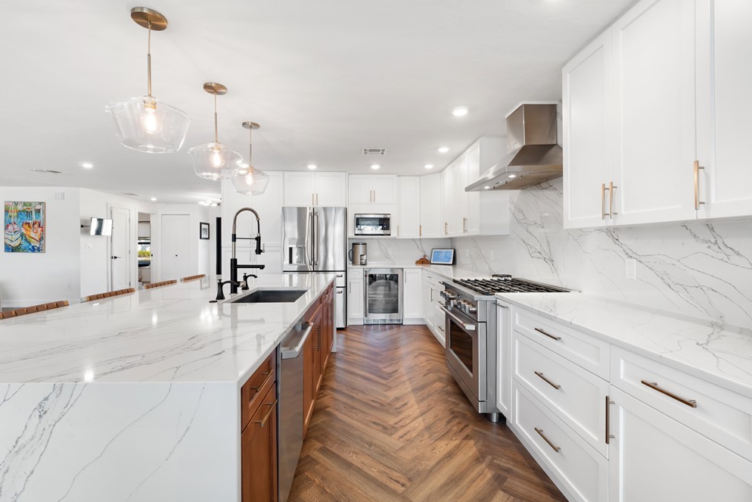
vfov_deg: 77.3
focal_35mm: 15
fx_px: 313
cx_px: 378
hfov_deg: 100.4
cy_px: 250
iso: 200
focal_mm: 7
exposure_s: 1/4
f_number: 7.1
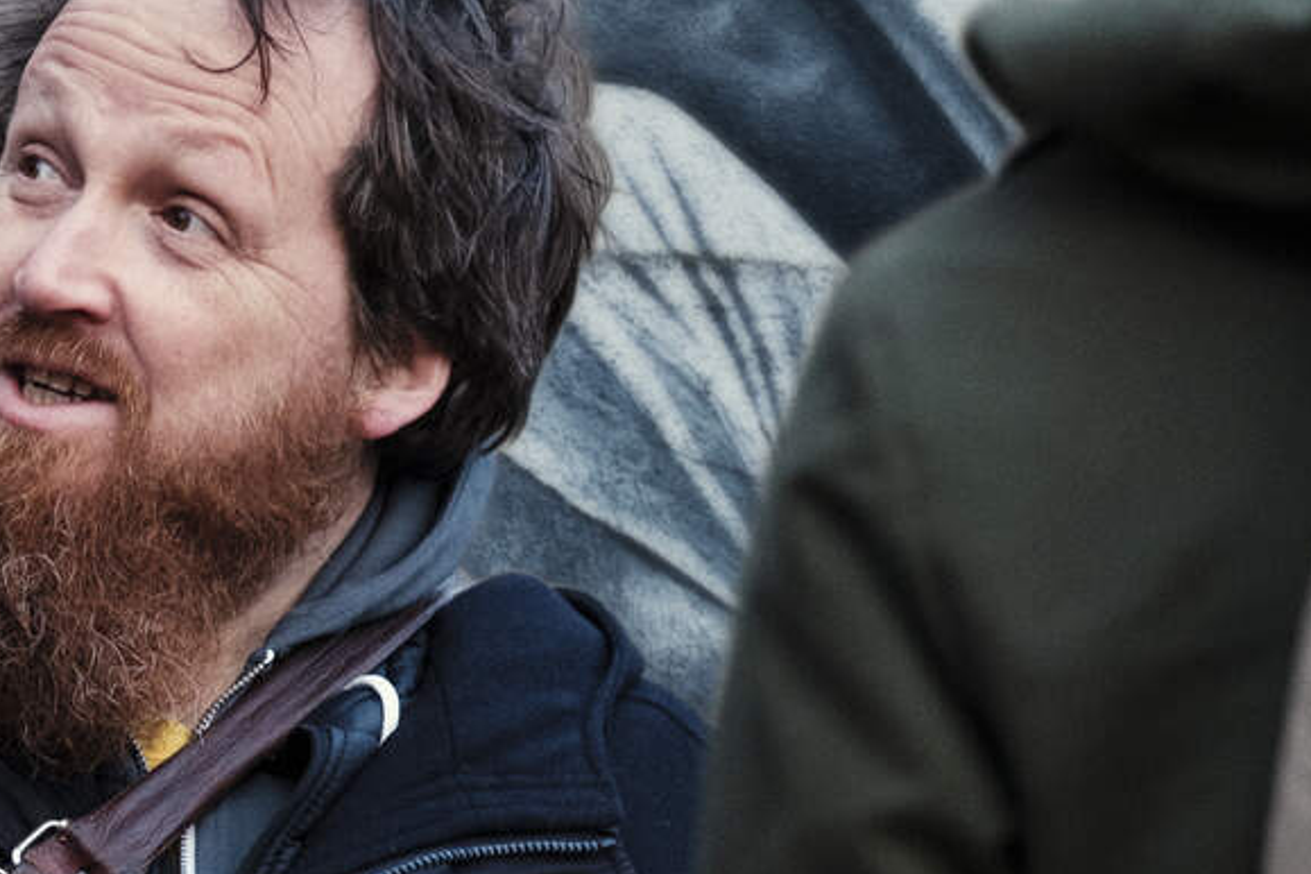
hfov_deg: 3.3
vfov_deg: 2.2
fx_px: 22868
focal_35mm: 628
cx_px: -389
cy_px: 430
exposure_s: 1/250
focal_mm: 134.4
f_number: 2.8
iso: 1600
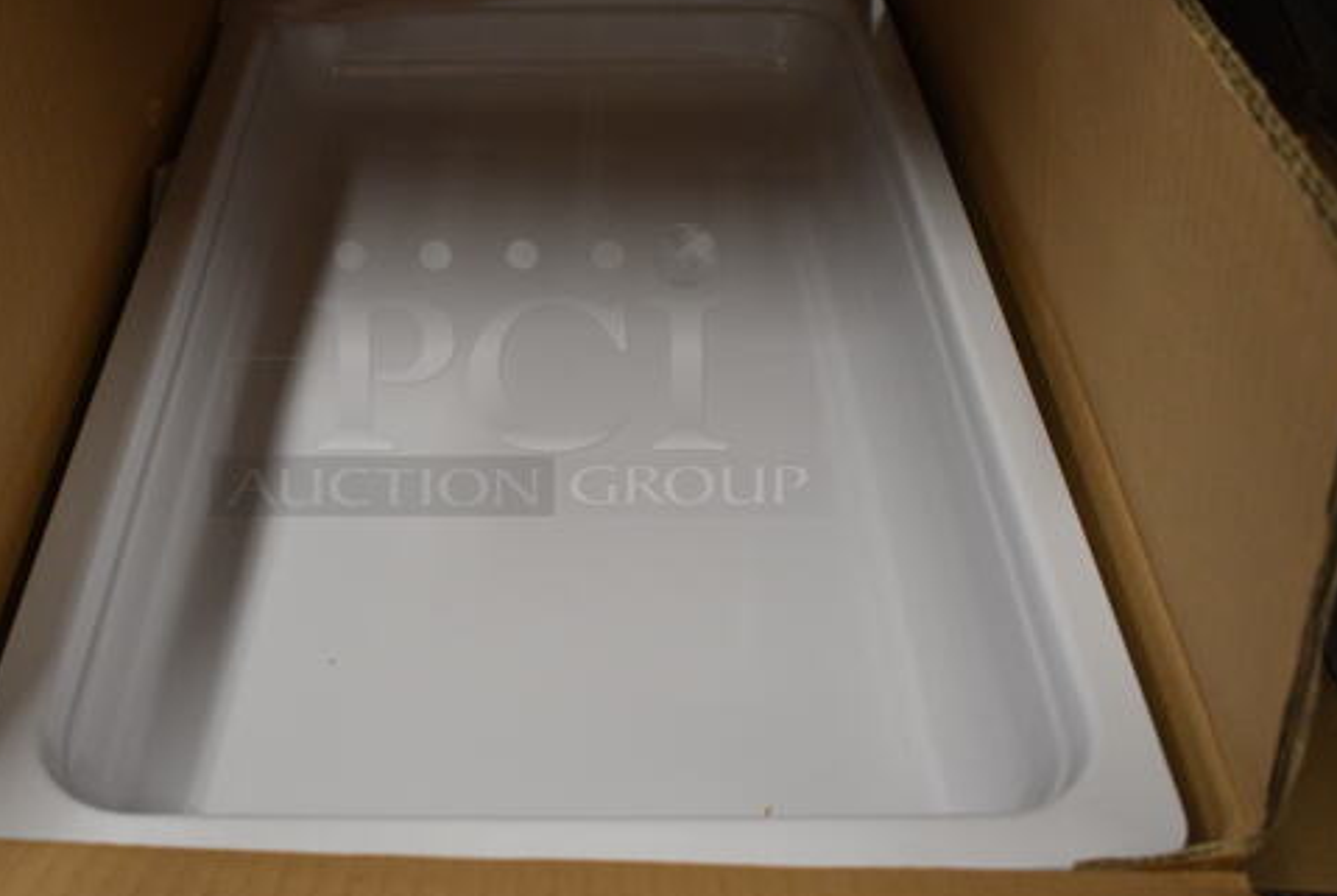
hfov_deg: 46.0
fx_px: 1562
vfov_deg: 31.9
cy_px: 368
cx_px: 522
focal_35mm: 42
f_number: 3.8
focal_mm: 22
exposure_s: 1/125
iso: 1250
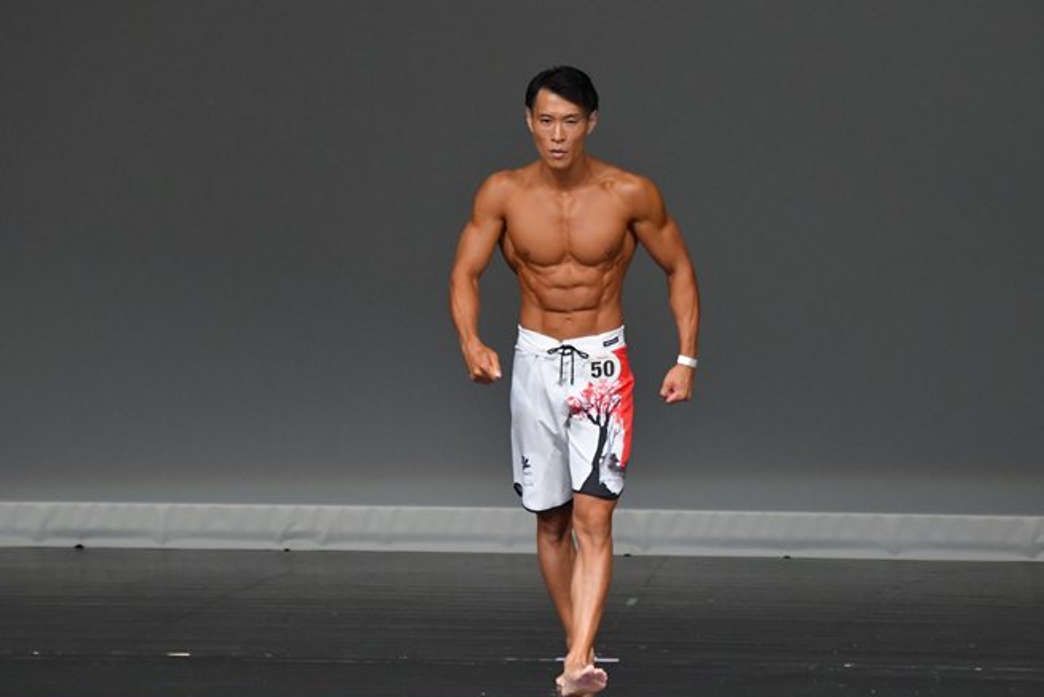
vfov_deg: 3.4
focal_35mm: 408
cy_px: 356
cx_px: 592
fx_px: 11834
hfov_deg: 5.1
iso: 4000
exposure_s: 1/400
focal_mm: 230
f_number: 5.6
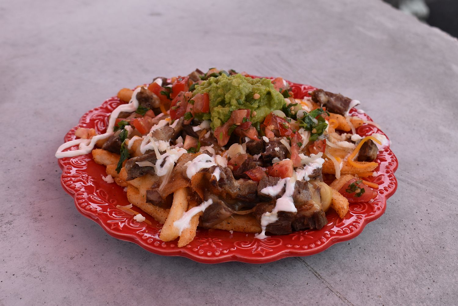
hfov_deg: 38.9
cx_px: 229
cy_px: 153
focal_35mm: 51
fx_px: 649
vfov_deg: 26.5
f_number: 8
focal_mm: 34
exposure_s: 1/250
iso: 220
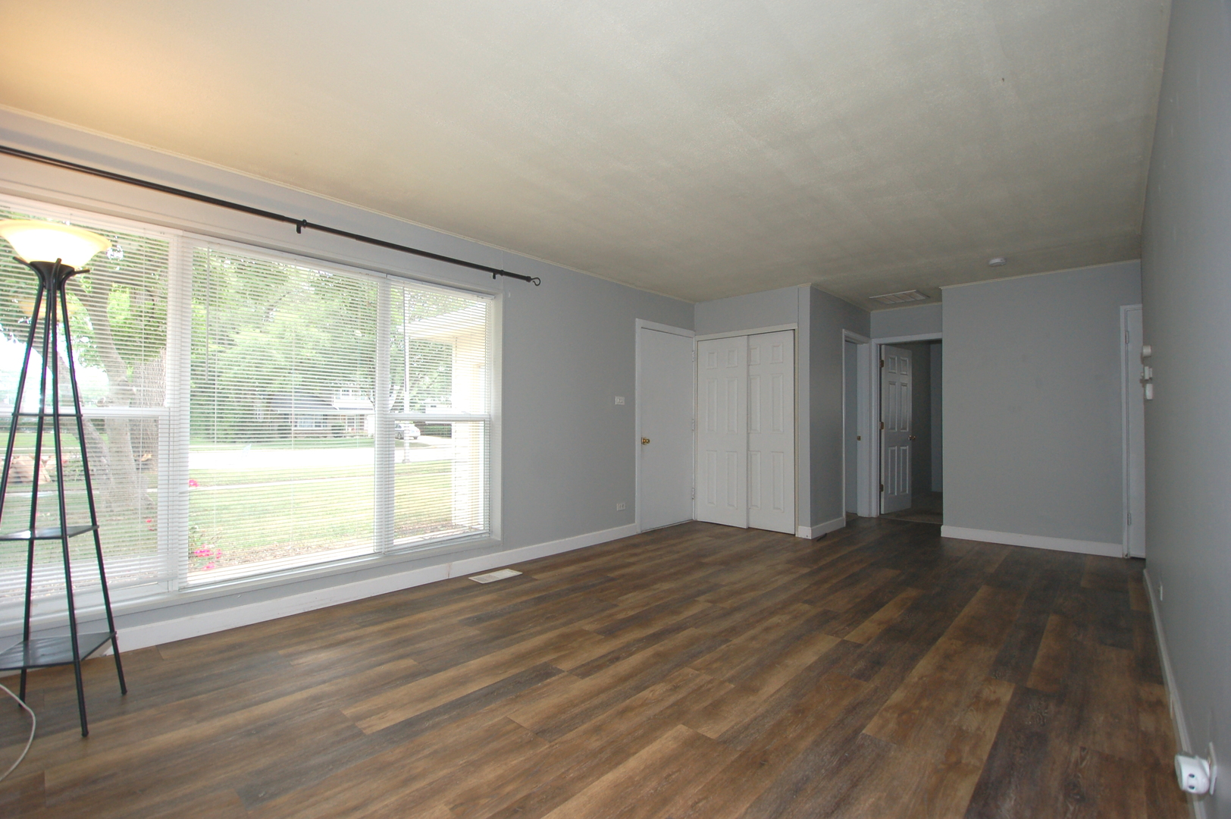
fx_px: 512
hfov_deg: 100.4
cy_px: 410
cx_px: 616
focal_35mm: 15
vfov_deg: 77.2
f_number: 4
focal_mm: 10
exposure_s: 1/60
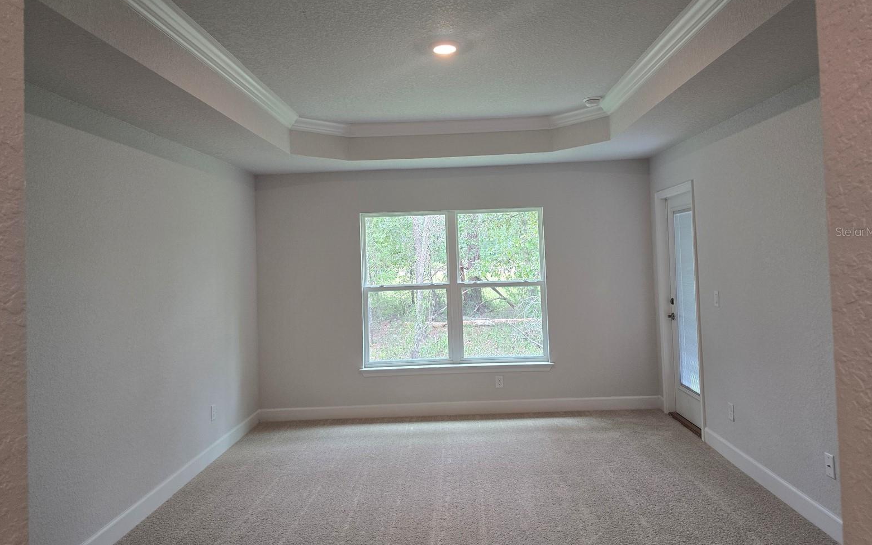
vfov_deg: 49.1
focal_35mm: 25
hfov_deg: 72.5
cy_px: 231
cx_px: 441
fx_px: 594
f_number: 1.7
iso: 200
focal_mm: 6.3
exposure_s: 1/120
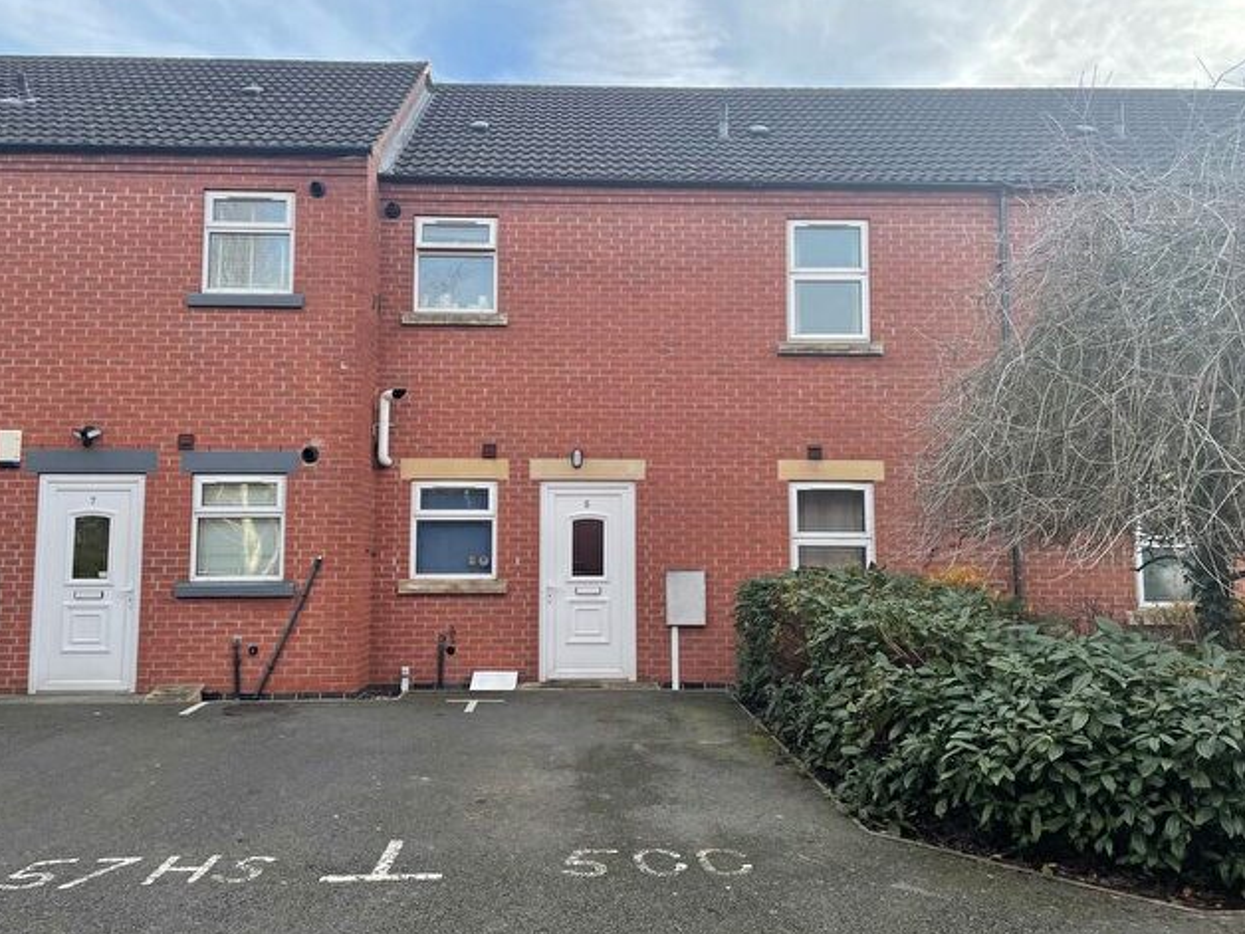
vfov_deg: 48.2
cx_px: 587
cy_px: 465
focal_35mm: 29
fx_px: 1043
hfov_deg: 61.6
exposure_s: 1/1916
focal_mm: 4.2
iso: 32
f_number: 1.6
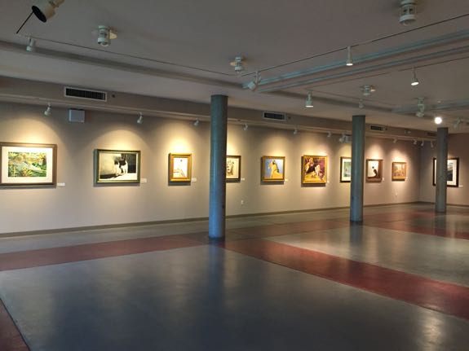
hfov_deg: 61.7
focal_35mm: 29
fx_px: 393
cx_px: 234
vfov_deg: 48.2
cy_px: 176
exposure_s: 1/30
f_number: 2.2
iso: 200
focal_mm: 4.15
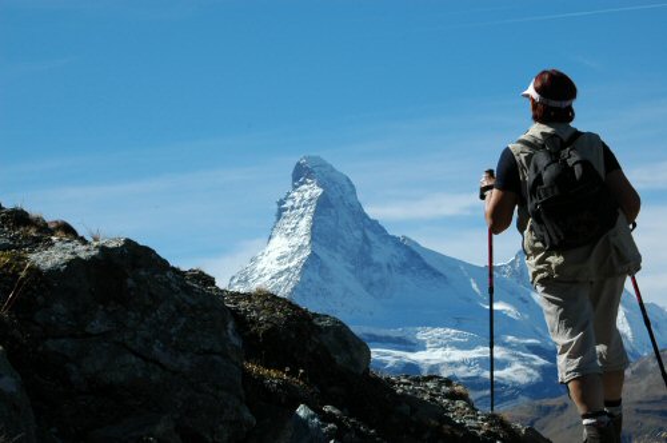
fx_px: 1943
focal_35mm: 105
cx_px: 334
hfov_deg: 19.5
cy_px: 222
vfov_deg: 13.0
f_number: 11
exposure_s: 1/250
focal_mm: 70
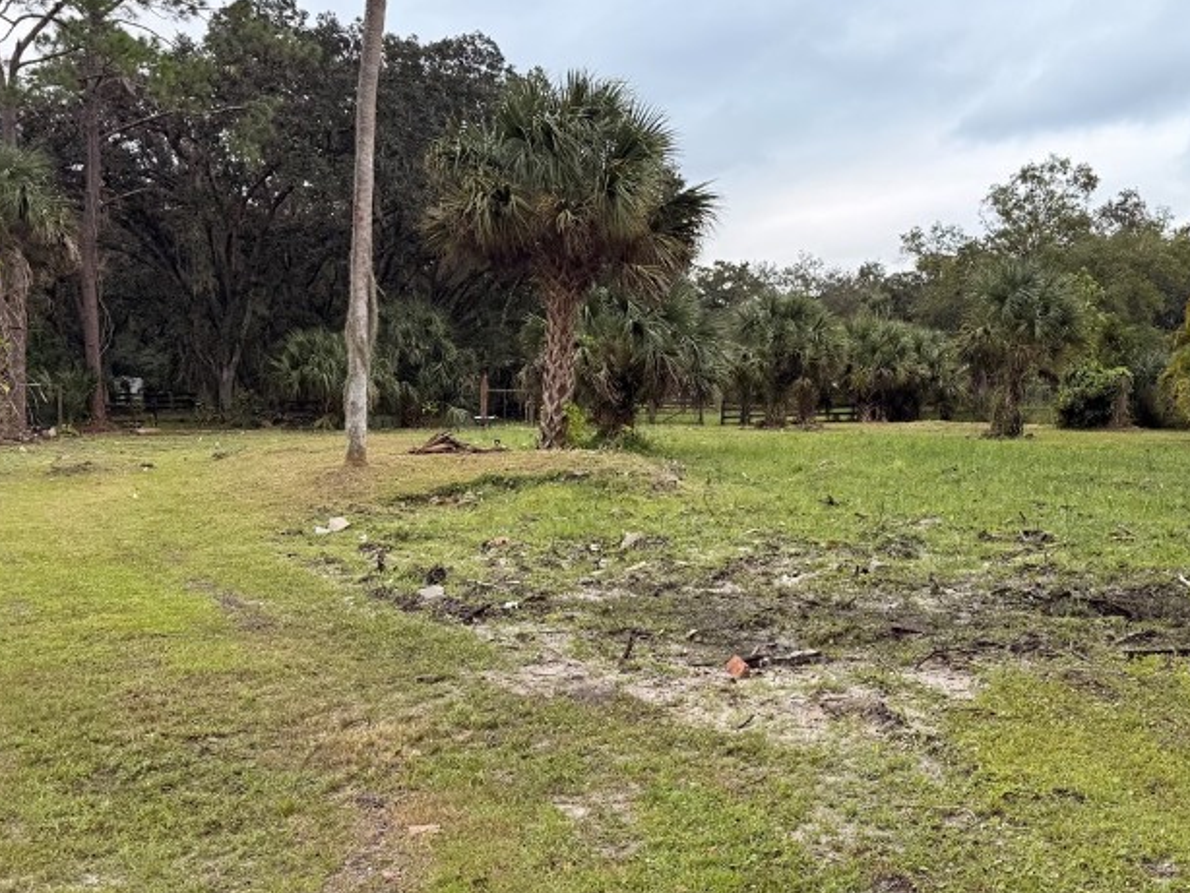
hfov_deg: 46.6
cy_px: 428
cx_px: 686
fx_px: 1376
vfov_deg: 36.0
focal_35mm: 40
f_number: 1.78
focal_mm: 6.76
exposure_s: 1/1585
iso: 80
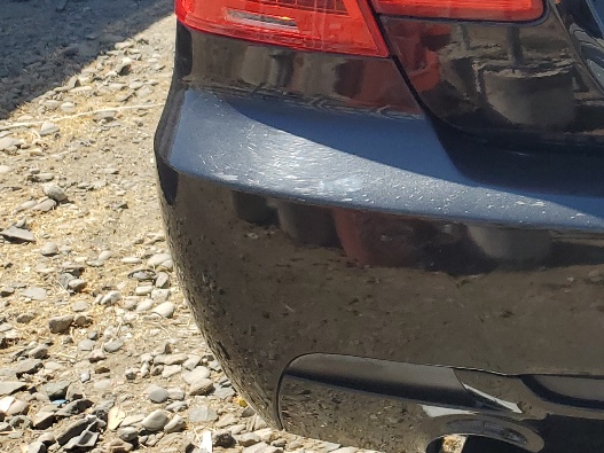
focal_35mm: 79
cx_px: 884
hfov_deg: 21.2
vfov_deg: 18.1
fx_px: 1378
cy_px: -17
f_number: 1.5
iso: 50
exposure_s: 1/2500
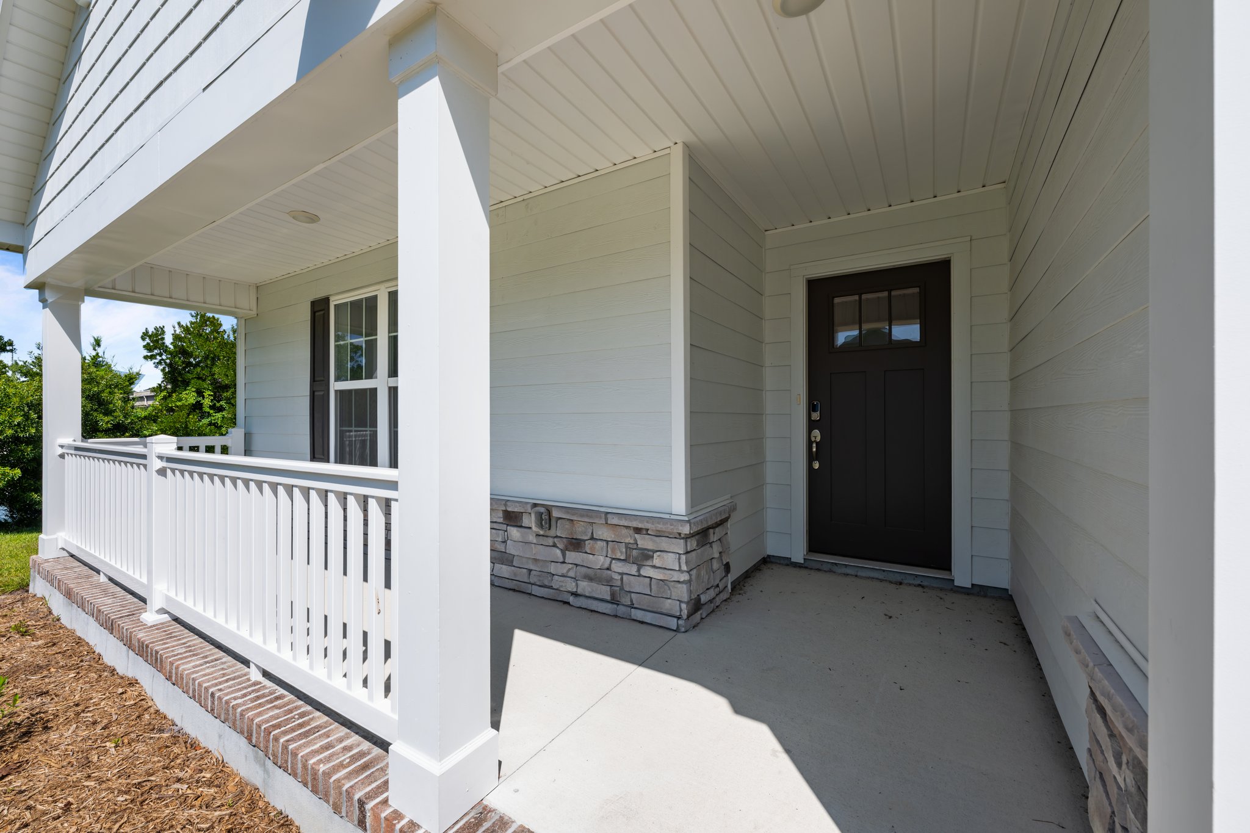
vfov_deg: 81.2
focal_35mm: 14
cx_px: 625
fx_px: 486
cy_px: 416
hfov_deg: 104.3
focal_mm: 14
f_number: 9
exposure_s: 1/160
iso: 100
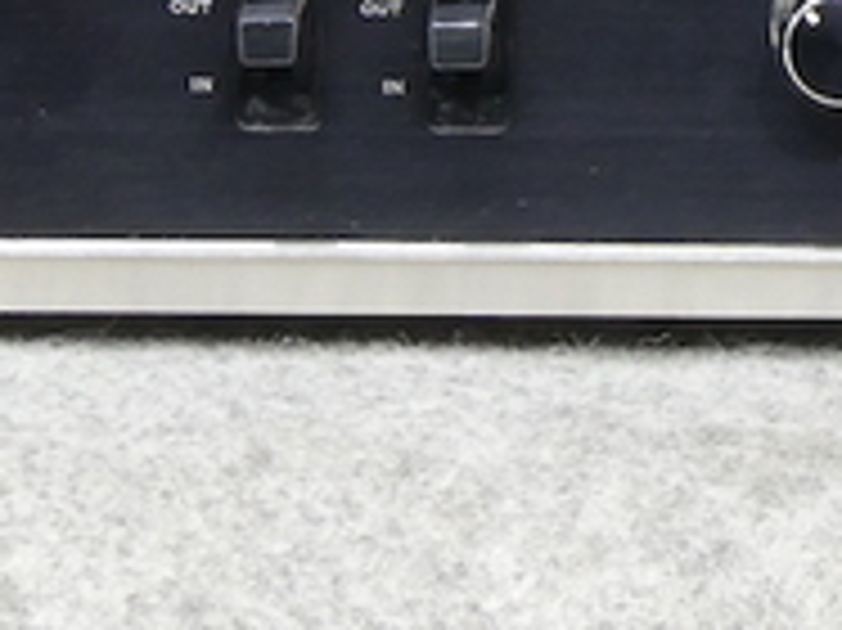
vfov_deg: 2.5
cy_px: -112
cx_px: 1216
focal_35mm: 590
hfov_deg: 3.4
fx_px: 14342
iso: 200
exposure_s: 1/3.2
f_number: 5.1
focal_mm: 20.6
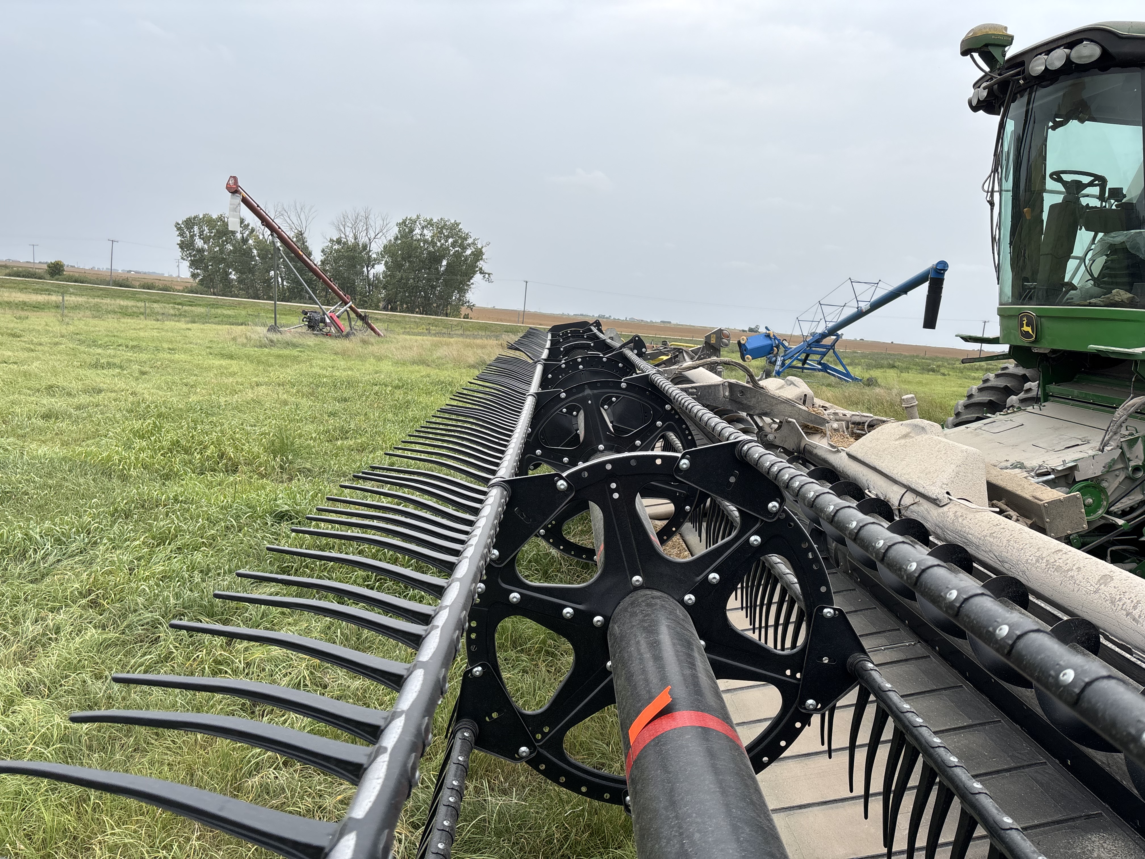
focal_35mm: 26
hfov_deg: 67.3
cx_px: 572
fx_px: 860
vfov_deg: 53.1
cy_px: 430
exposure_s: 1/1590
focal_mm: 5.96
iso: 50
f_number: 1.6
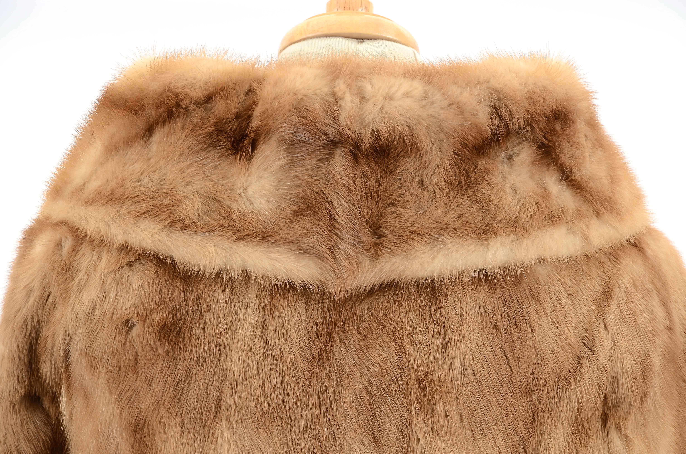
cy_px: 227
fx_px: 2995
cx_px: 343
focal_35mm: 158
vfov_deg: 8.7
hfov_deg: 13.1
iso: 160
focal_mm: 105
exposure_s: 1/60
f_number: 8
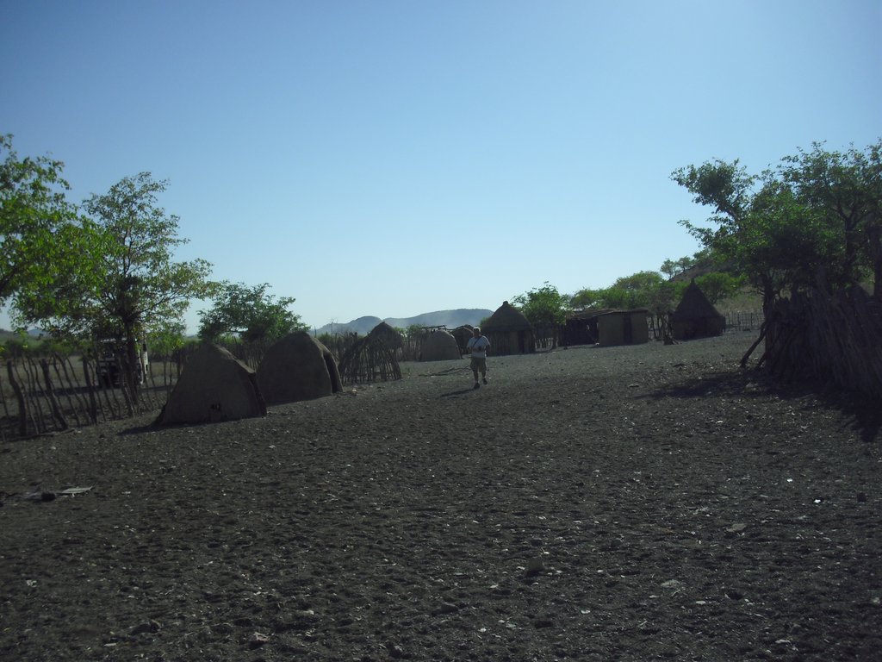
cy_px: 331
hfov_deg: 49.0
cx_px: 441
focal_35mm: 38
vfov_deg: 37.7
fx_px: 968
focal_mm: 6.2
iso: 100
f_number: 8
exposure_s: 1/640
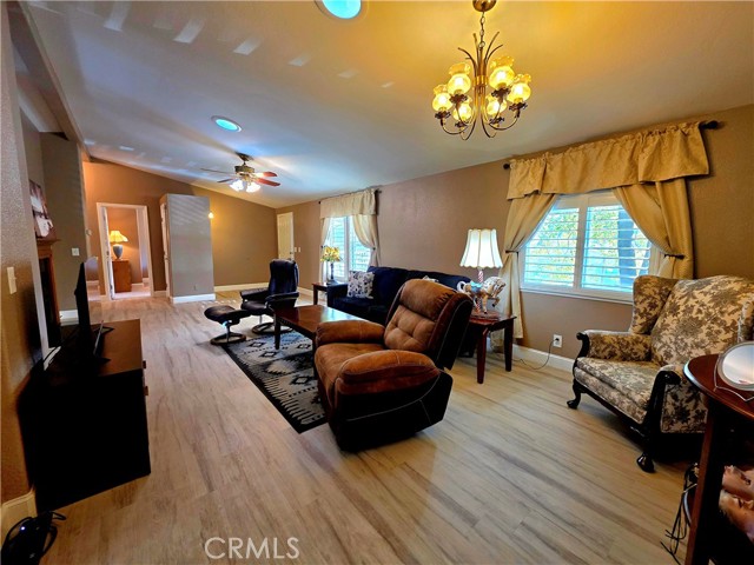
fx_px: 283
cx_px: 377
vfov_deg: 89.9
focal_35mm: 13
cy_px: 282
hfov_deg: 106.2
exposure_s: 1/120
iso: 200
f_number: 1.9
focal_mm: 2.2
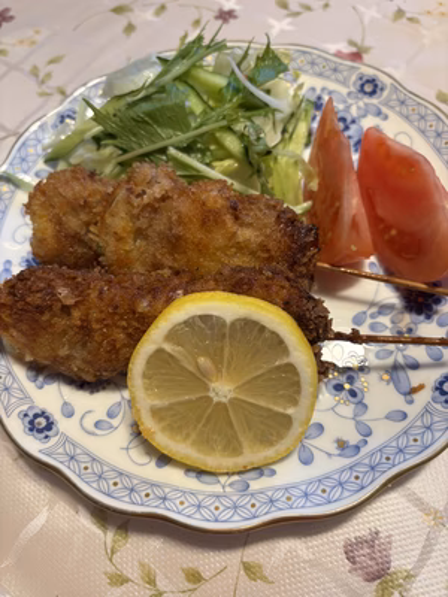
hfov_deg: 53.1
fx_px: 449
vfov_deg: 67.3
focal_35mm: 26
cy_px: 298
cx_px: 224
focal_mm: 5.96
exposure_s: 1/50
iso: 100
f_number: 1.6
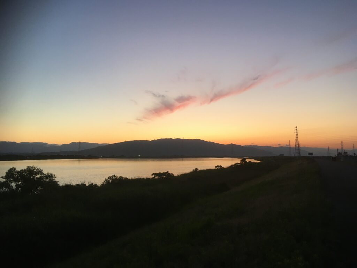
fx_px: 299
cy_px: 134
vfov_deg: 48.2
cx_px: 178
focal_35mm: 29
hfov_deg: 61.7
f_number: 2.2
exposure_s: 1/30
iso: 32
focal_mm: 4.15
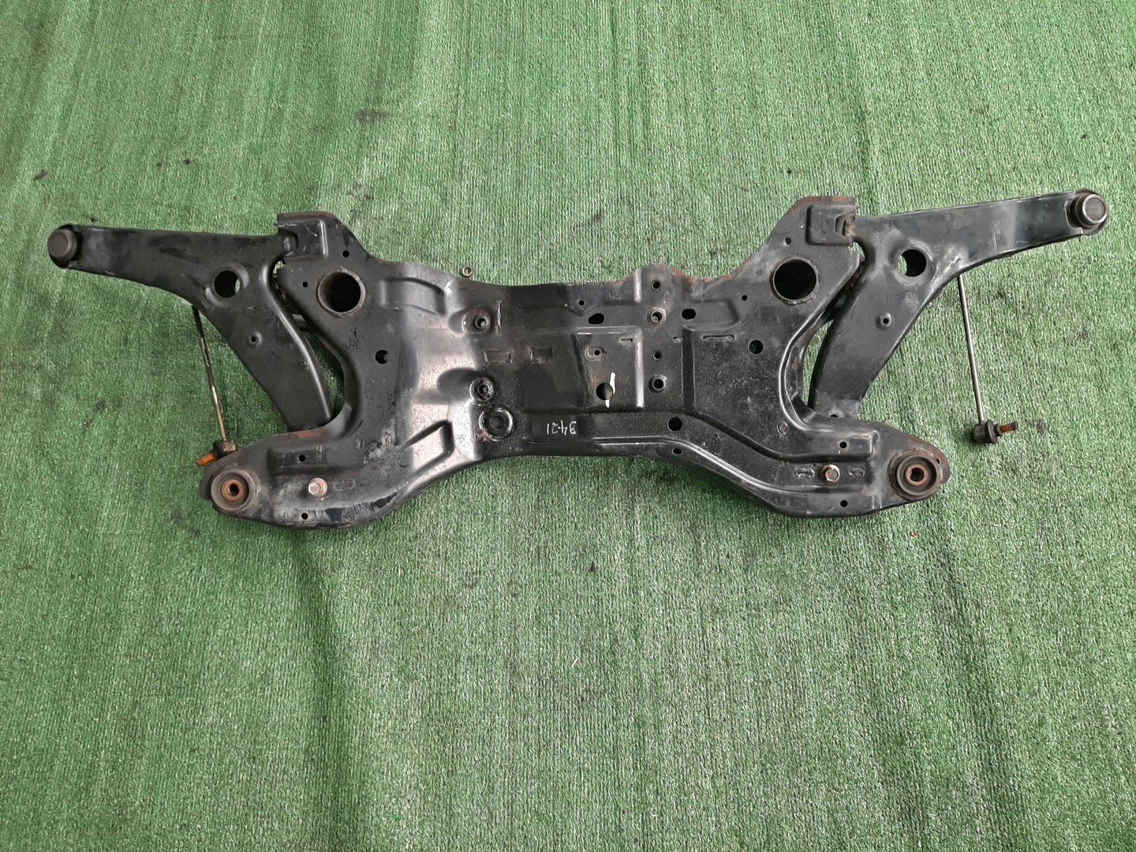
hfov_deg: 67.3
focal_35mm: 26
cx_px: 568
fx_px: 853
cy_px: 426
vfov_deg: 53.1
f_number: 1.7
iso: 76
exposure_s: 1/50
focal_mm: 3.93
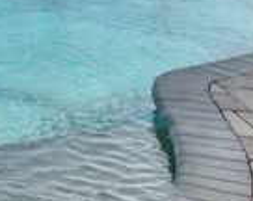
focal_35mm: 118
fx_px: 881
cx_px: -231
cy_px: -162
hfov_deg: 14.1
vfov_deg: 12.0
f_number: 7.1
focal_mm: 8
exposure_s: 1/250
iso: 200
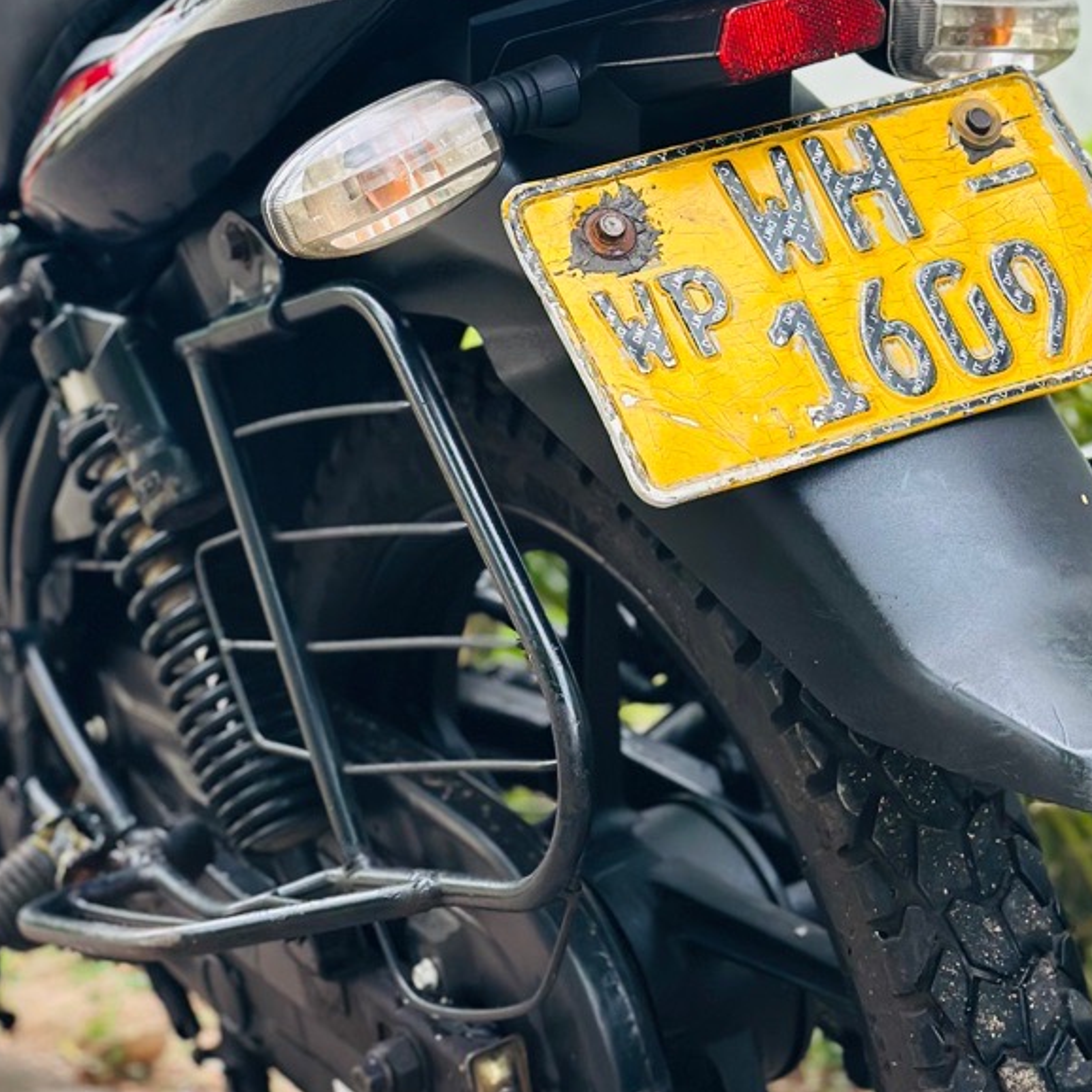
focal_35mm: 94
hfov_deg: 18.4
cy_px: 382
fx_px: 3355
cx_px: 357
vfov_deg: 18.4
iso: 80
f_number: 1.78
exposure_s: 1/594
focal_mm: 6.86
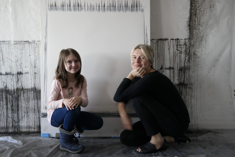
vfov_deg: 35.9
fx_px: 242
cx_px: 119
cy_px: 77
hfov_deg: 51.9
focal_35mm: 37
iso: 400
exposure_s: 1/50
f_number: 4
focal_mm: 24
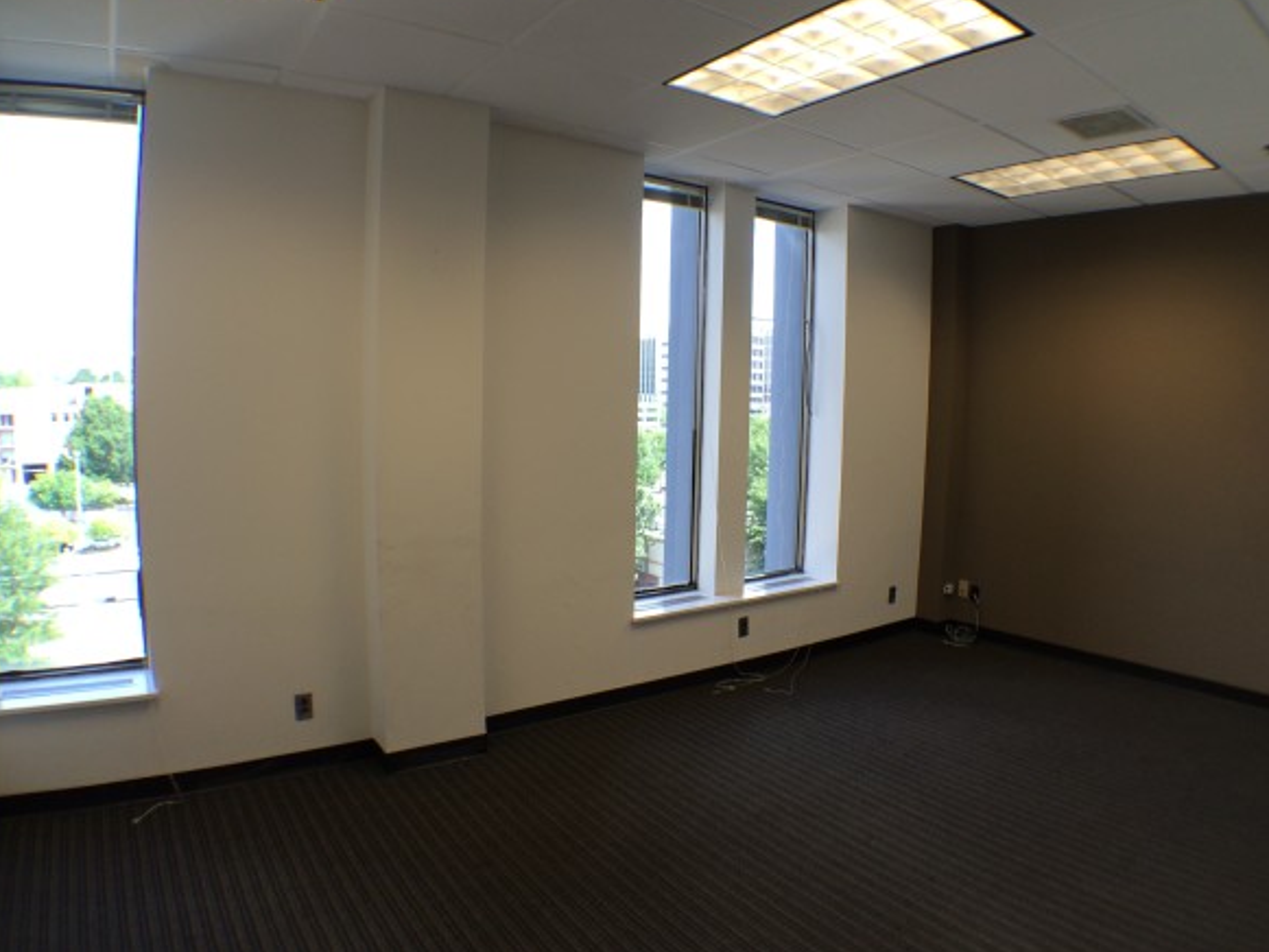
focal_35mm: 32
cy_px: 475
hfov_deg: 56.8
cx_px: 657
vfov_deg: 44.2
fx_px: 1173
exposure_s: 1/120
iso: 50
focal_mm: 4.12
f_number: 2.2
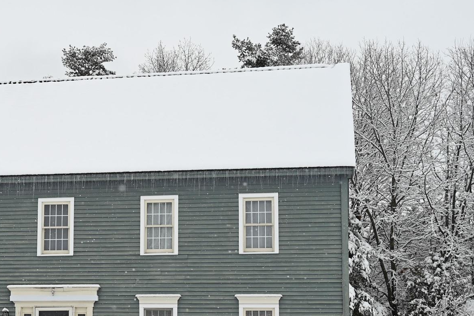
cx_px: -24
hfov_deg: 21.6
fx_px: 1189
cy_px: 228
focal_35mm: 90
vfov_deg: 15.1
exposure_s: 1/400
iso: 125
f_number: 4
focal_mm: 34.5
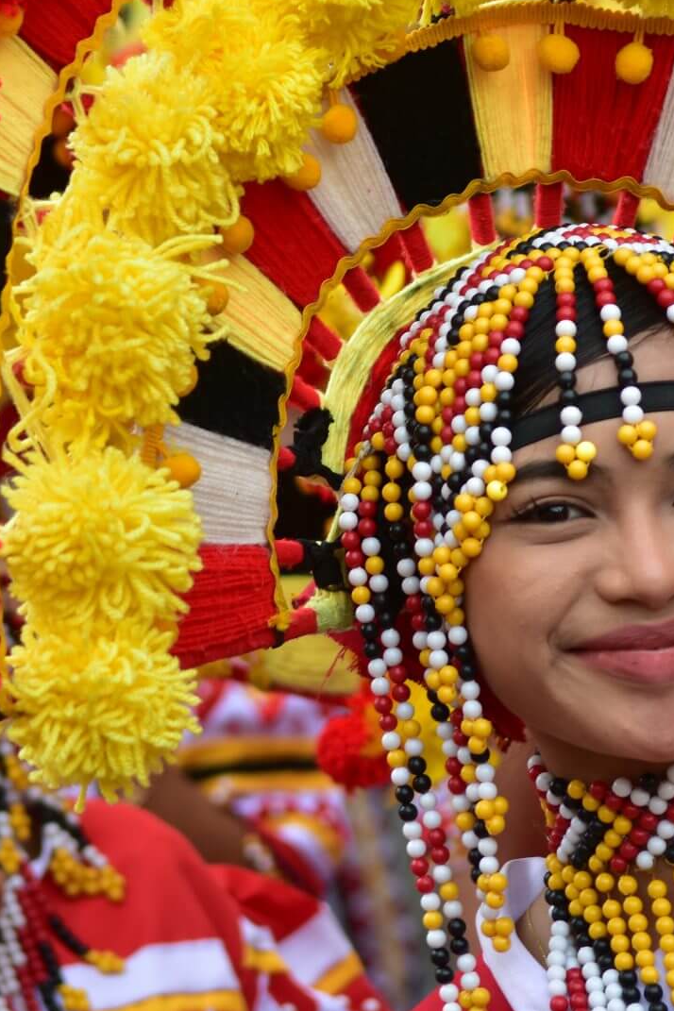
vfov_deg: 13.9
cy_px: 487
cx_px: 450
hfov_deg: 9.3
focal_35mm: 148
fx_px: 4153
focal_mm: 55
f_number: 3.5
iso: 100
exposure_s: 1/100
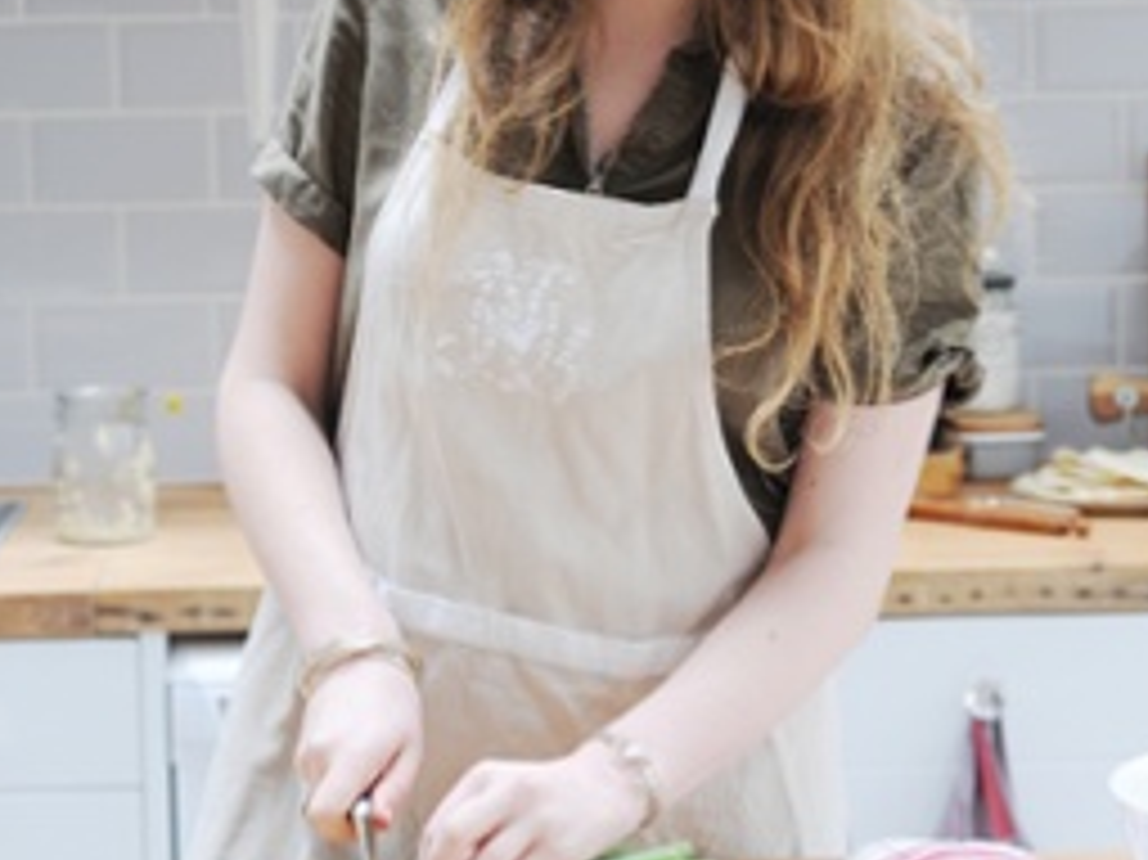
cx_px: 585
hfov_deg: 20.7
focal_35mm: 95
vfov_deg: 15.5
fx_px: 3149
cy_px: 297
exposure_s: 1/100
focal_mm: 60
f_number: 3.5
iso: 640
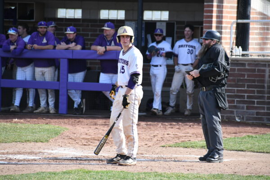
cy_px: 90
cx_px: 135
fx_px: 2250
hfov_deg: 6.9
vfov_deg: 4.6
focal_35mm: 300
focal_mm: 200
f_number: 6.3
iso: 3200
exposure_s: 1/5000
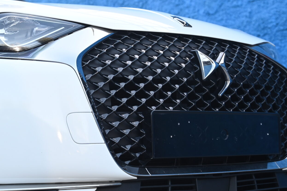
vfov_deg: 15.8
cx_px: 78
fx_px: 686
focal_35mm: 86
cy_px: 148
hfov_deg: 23.4
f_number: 4
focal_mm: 42
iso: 320
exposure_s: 1/250
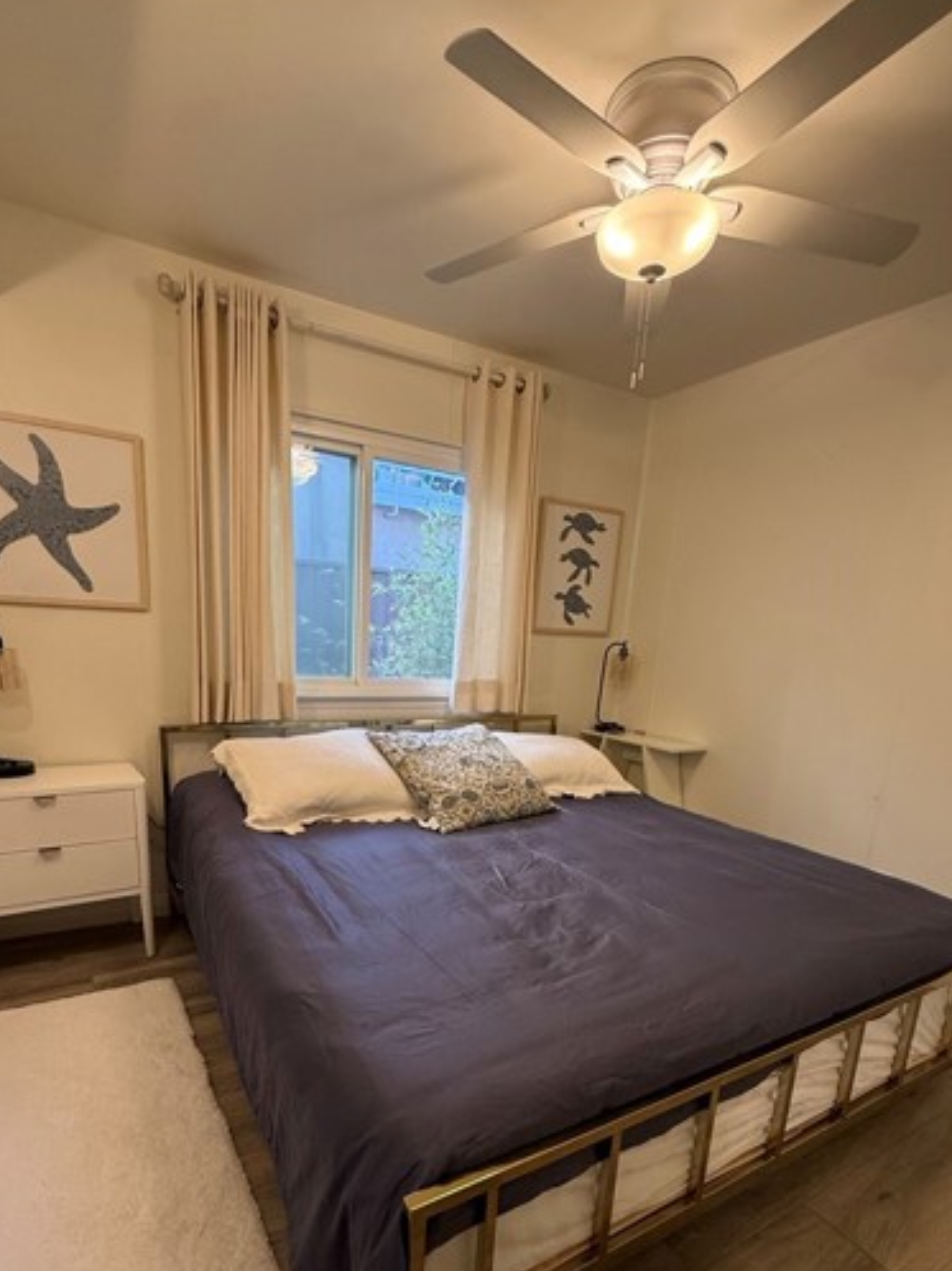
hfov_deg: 71.5
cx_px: 442
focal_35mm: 18
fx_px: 661
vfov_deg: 86.1
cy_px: 791
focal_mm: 2.22
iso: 250
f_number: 2.2
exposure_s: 1/120
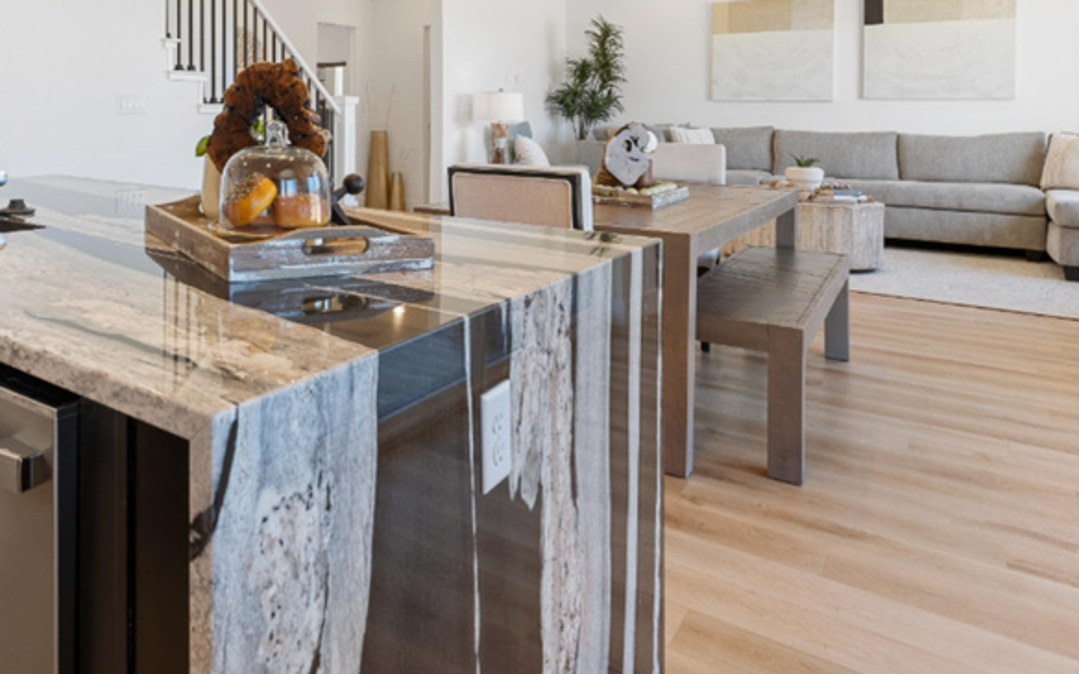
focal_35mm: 27
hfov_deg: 63.6
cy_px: 127
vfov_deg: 44.2
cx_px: 227
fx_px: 782
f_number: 7.1
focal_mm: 14.9
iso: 100
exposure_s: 1/5
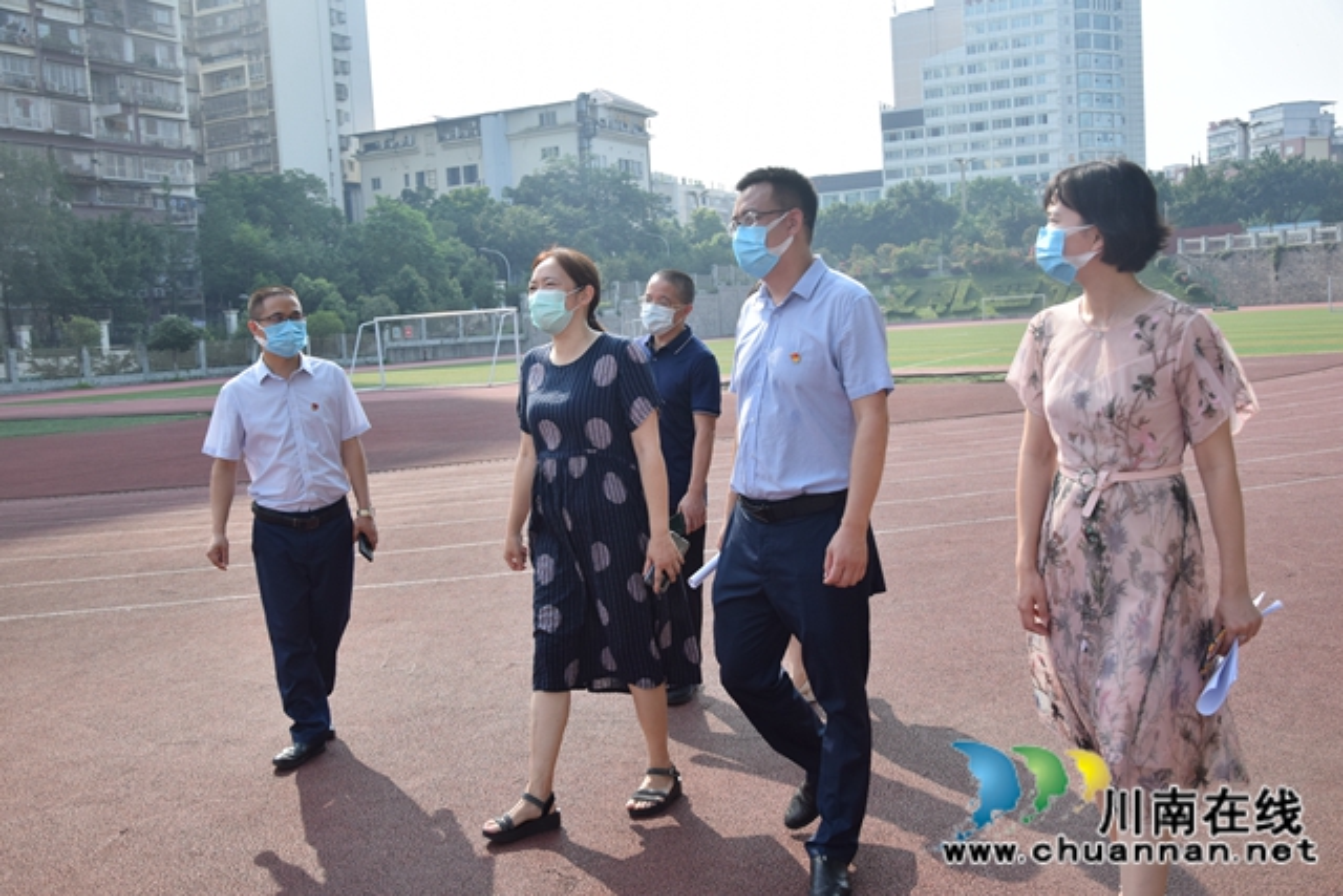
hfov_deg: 53.1
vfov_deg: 36.9
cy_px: 448
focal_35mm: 36
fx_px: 1343
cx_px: 672
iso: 400
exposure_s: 1/1600
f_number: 6.3
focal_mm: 24
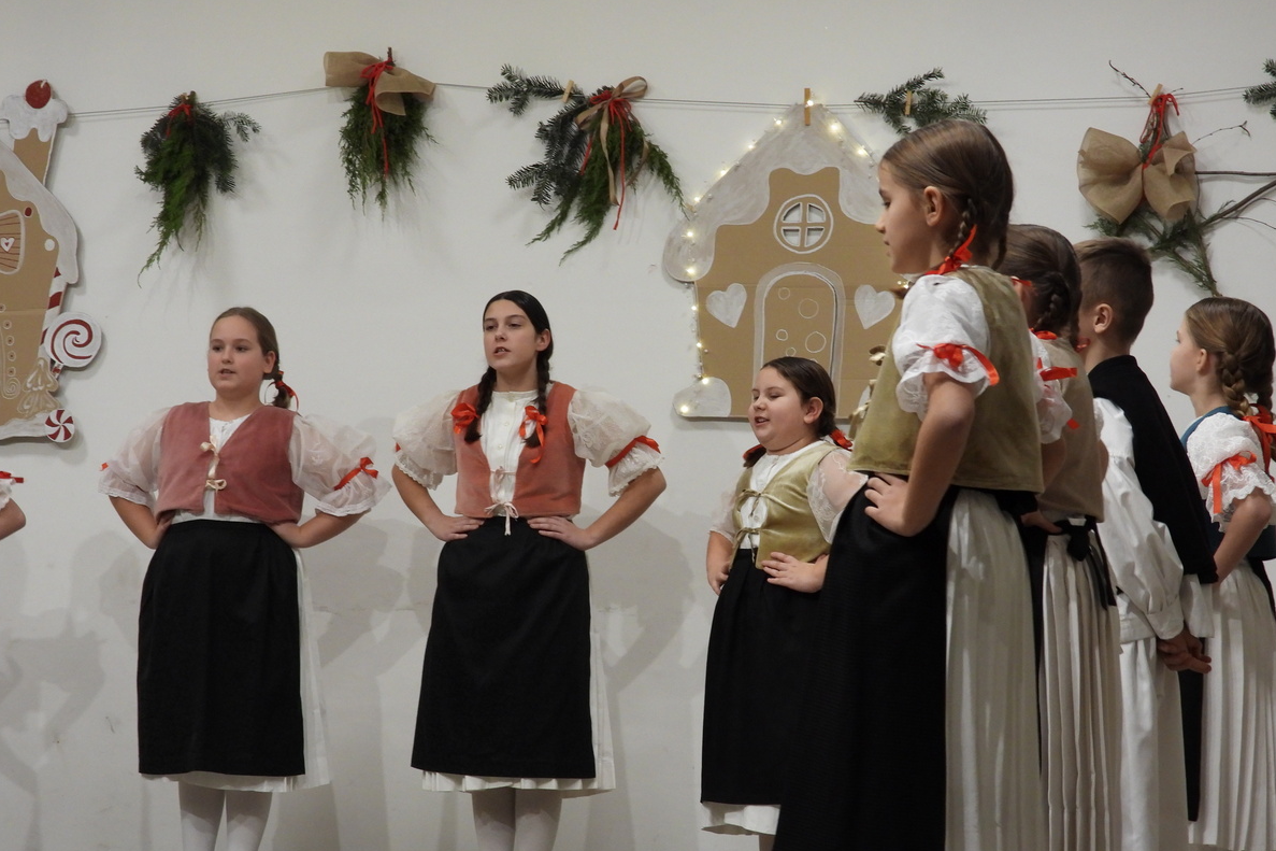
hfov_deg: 20.0
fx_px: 3615
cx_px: 644
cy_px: 470
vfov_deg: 13.4
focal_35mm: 102
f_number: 3.5
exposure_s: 1/30
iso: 400
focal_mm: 17.5
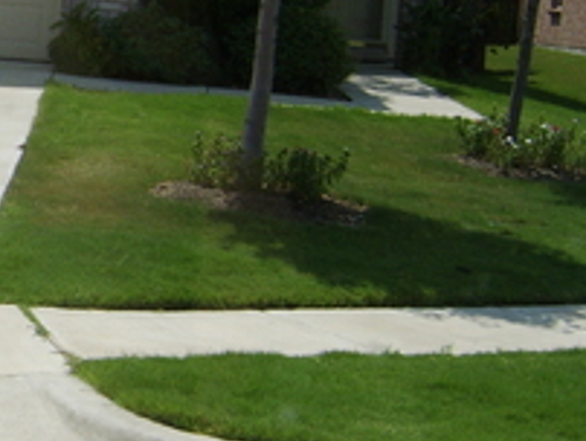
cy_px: 58
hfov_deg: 18.5
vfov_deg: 15.0
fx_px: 1661
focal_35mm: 98
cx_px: -197
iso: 71
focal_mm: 8.13
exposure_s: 1/458
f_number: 6.7
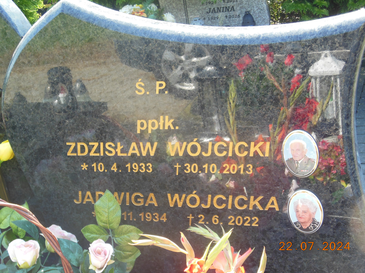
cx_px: 182
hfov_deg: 33.8
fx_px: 601
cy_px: 136
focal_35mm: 57
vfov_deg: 25.7
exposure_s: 1/80
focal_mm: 10.2
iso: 125
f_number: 4.1
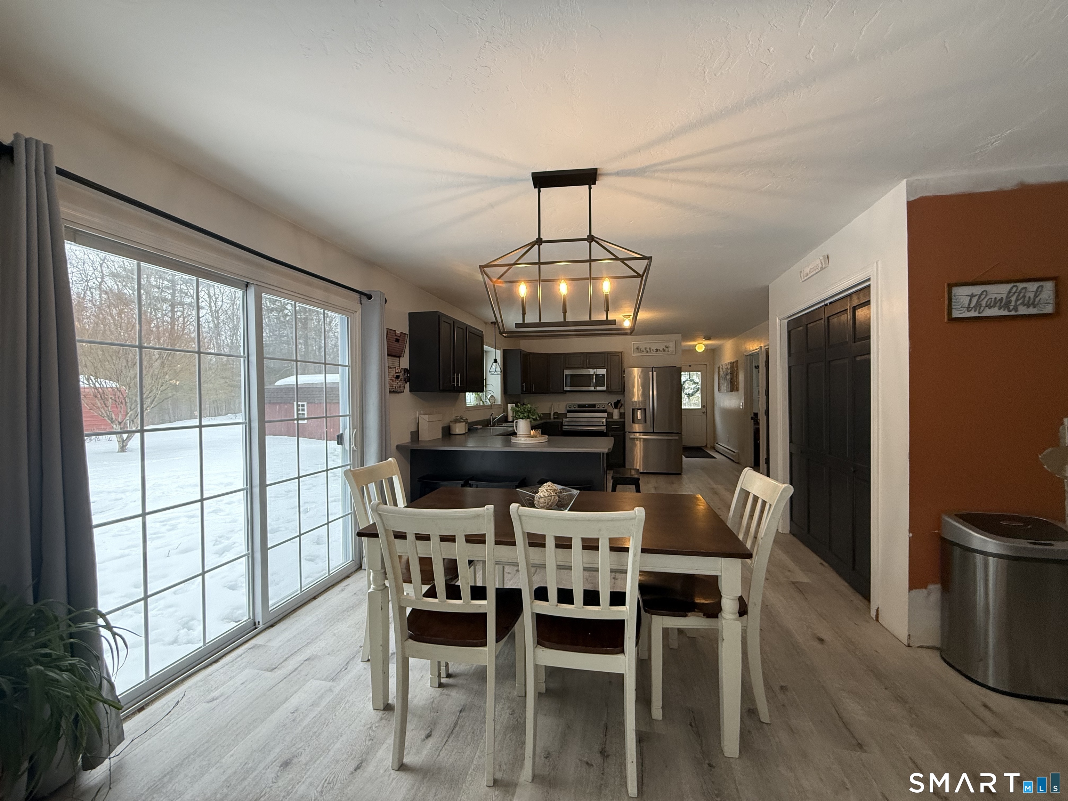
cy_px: 400
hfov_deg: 102.1
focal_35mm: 14
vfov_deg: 85.7
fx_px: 432
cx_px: 534
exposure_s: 1/120
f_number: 2.2
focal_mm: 2.22
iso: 250
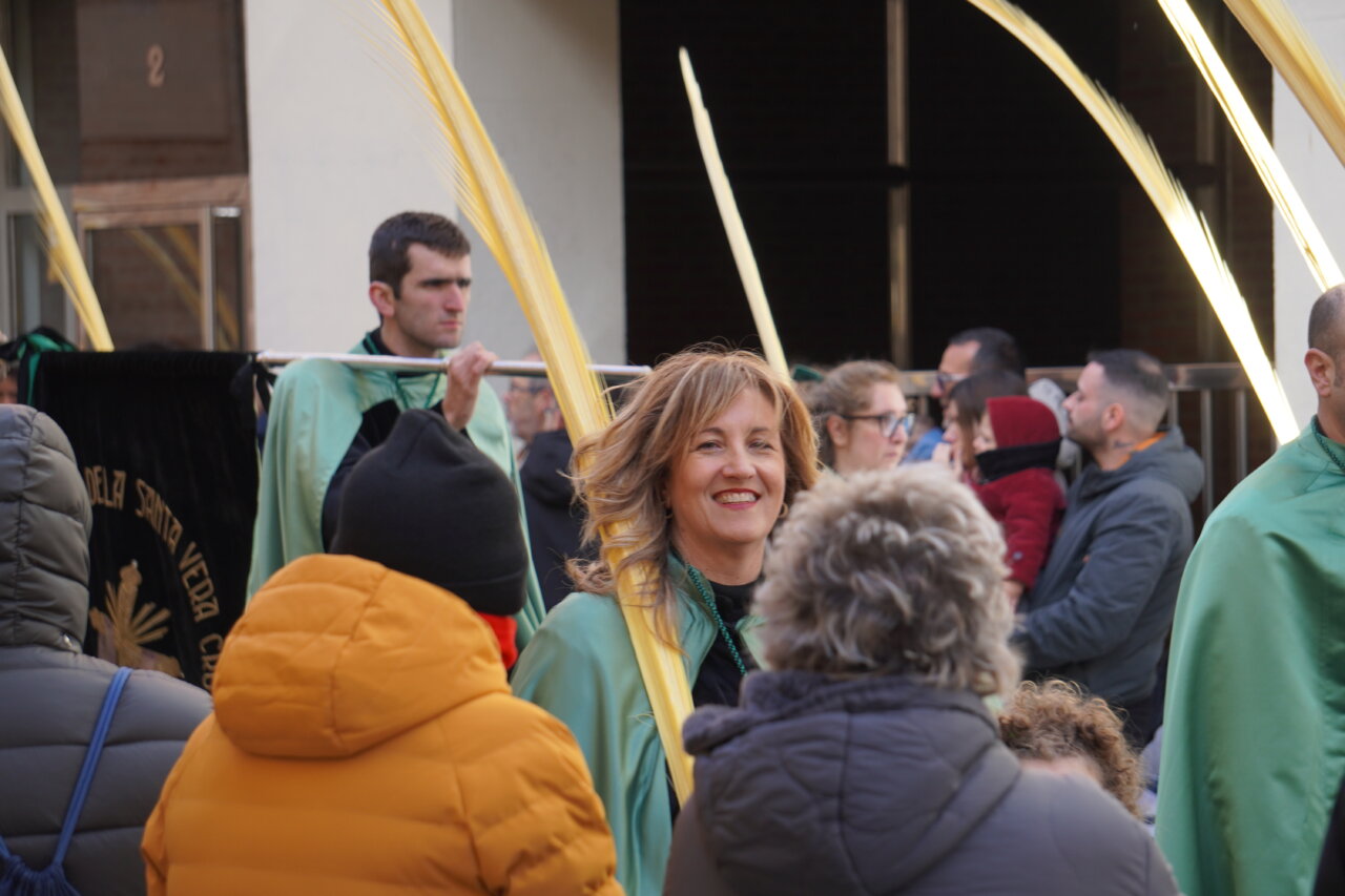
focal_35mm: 150
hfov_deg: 13.7
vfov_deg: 9.1
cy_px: 448
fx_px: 5603
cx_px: 672
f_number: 5.6
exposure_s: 1/160
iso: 160
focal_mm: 100
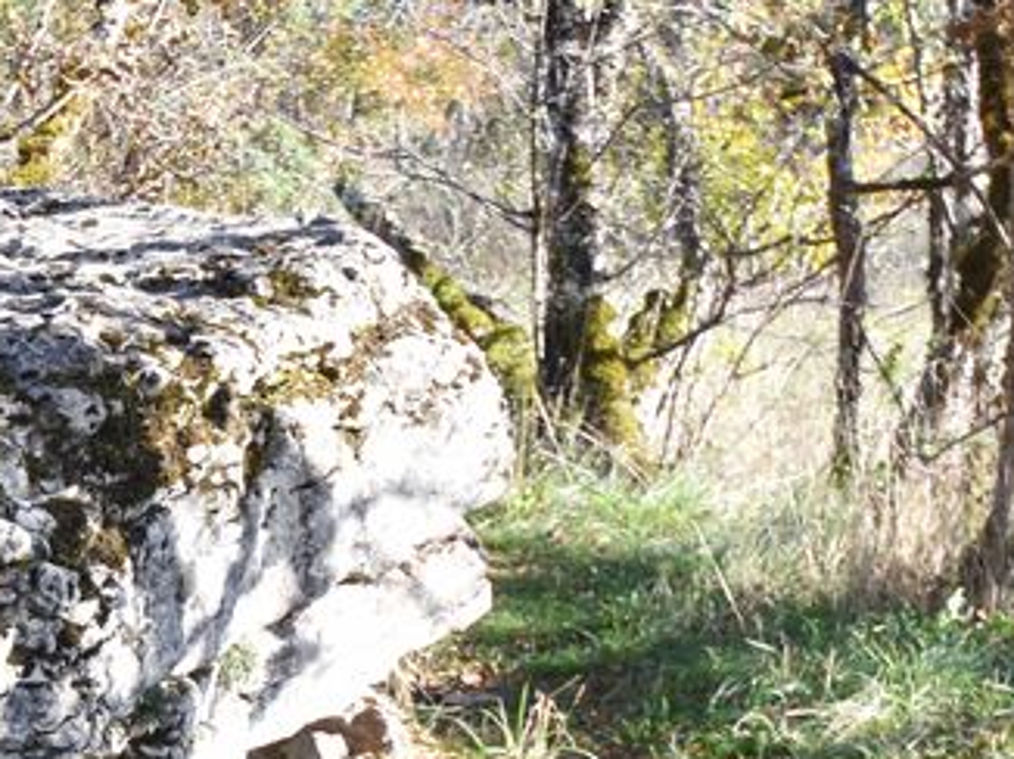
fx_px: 2722
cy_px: 986
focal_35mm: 93
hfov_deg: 20.9
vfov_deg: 15.1
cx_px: 267
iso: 400
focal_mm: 20
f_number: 6.3
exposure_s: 1/160
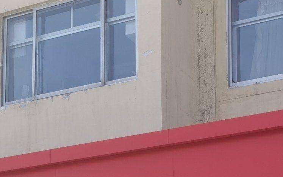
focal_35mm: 124
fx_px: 956
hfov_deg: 16.5
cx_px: -4
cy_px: 282
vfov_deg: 10.2
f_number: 1.6
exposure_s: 1/2000
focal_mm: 5.56
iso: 50
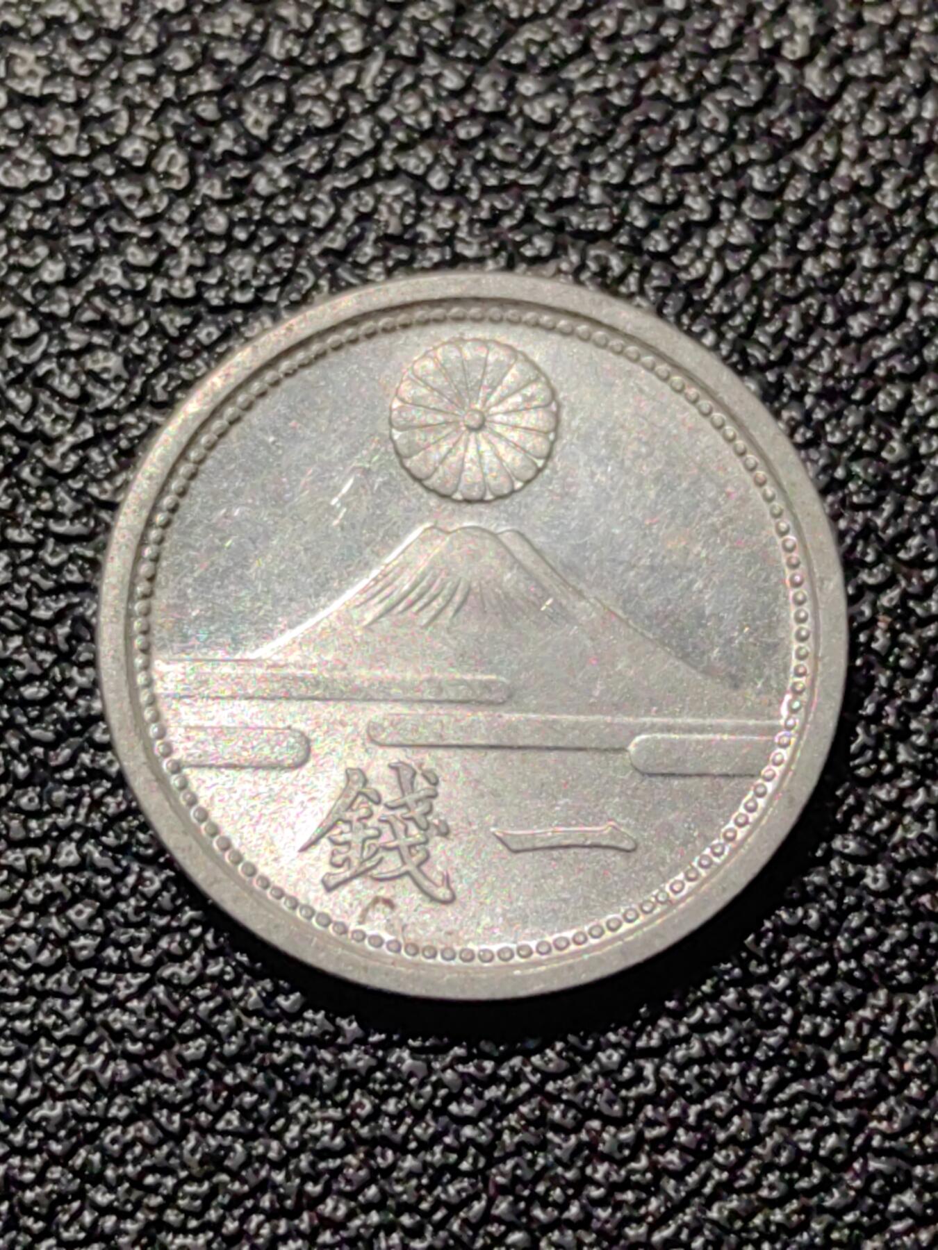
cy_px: 625
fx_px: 4010
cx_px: 469
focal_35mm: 111
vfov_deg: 17.7
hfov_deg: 13.3
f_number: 2
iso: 50
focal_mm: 5.75
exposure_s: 1/206
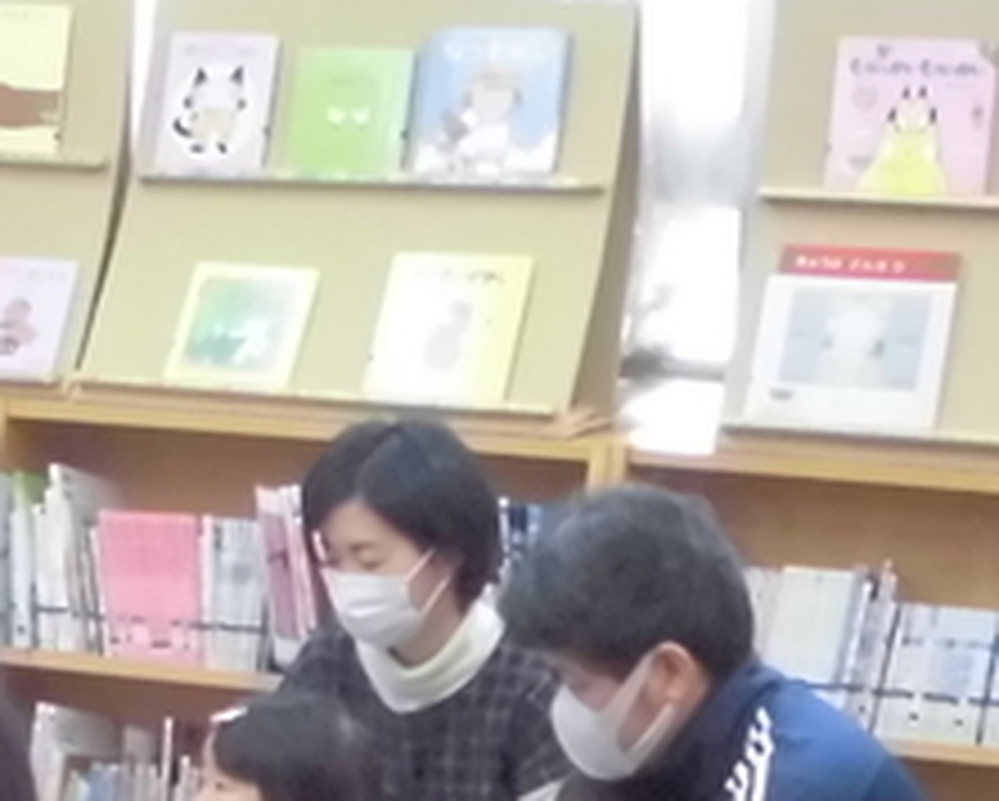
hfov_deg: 16.4
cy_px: 1012
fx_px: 3462
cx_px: 504
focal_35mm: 117
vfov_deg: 12.8
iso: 400
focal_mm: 4.6
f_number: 3.5
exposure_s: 1/60
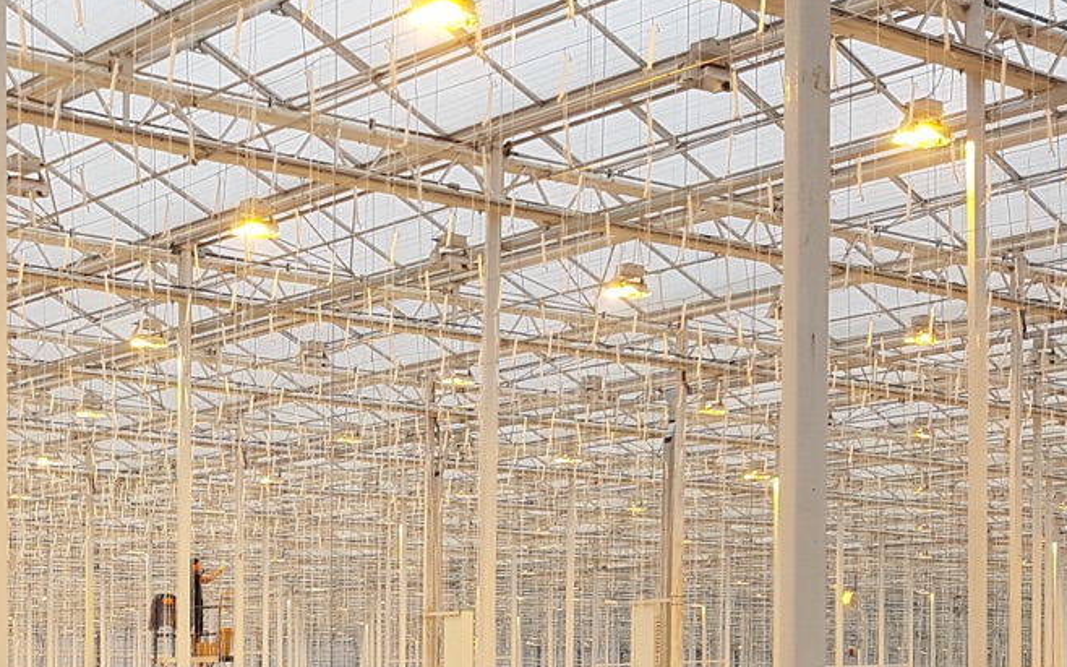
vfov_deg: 18.8
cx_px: 110
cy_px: 709
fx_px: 1948
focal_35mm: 67
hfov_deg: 29.4
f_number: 1.7
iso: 50
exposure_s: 1/896
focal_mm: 4.2
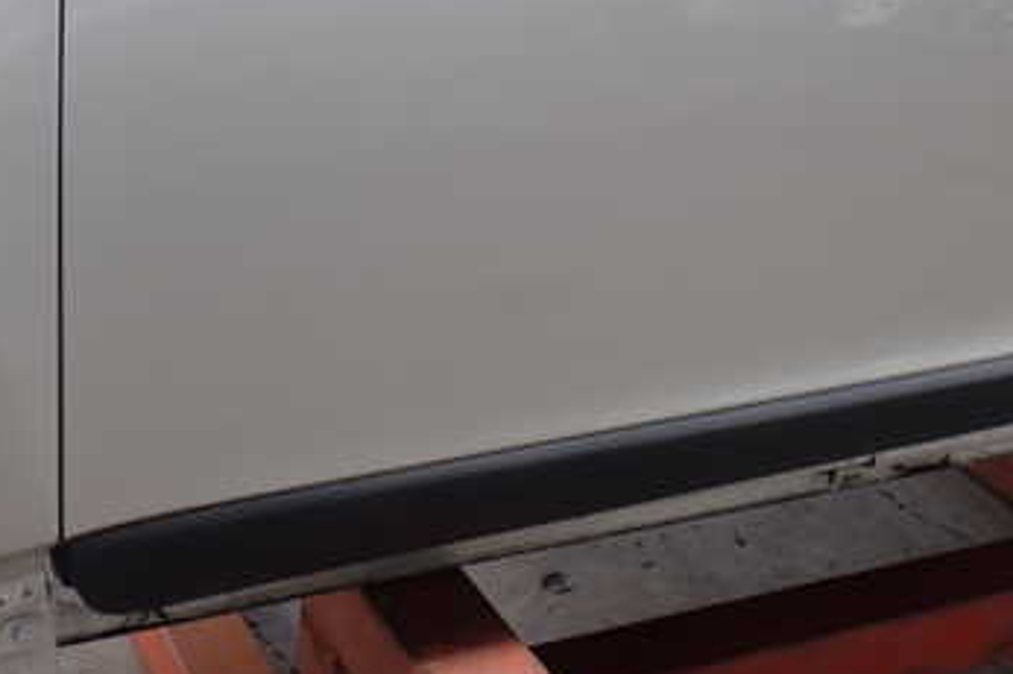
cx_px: 676
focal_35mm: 65
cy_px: 105
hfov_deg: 30.8
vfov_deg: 20.6
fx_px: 1827
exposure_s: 1/100
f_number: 2.5
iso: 100
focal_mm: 6.37
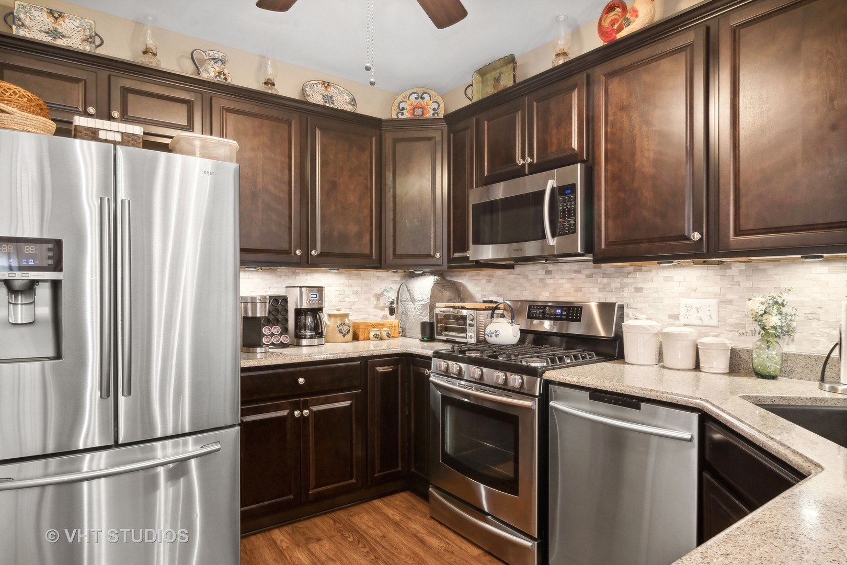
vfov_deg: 59.5
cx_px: 424
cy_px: 282
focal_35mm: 21
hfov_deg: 81.2
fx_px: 494
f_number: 9
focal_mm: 14
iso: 100
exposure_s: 1/2
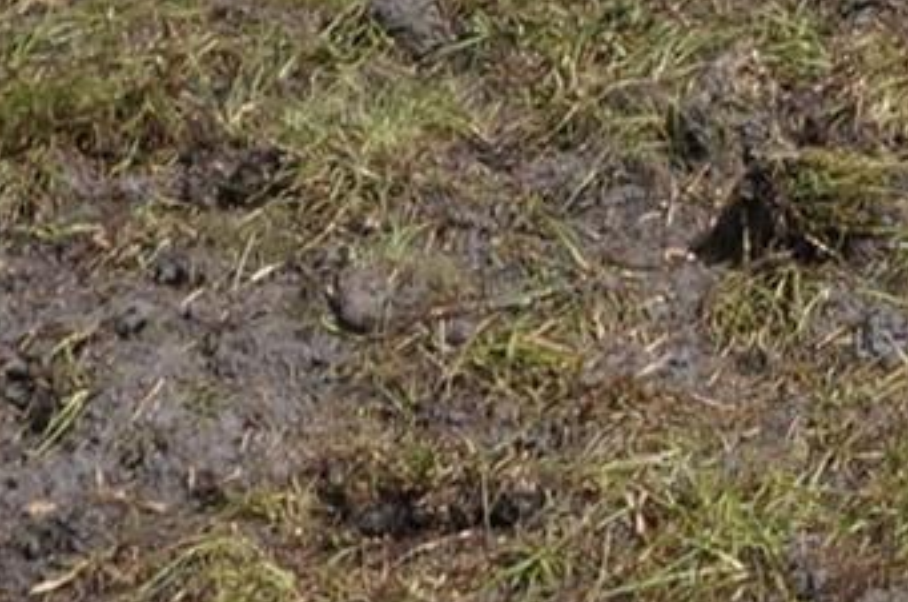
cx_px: 1563
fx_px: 3625
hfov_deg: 13.1
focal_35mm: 144
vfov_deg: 9.0
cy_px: -586
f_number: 14
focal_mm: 16
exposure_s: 1/125
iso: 100
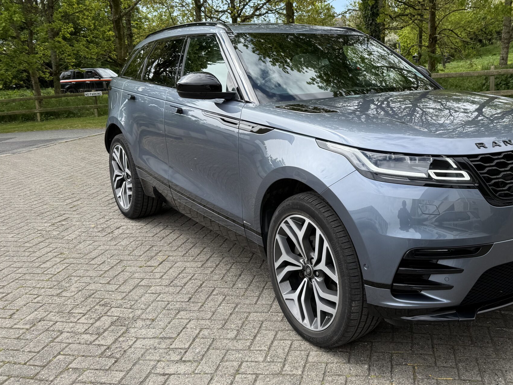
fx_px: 533
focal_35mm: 36
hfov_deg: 50.0
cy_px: 163
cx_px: 362
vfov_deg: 39.6
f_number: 1.78
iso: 80
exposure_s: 1/1727
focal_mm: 6.76
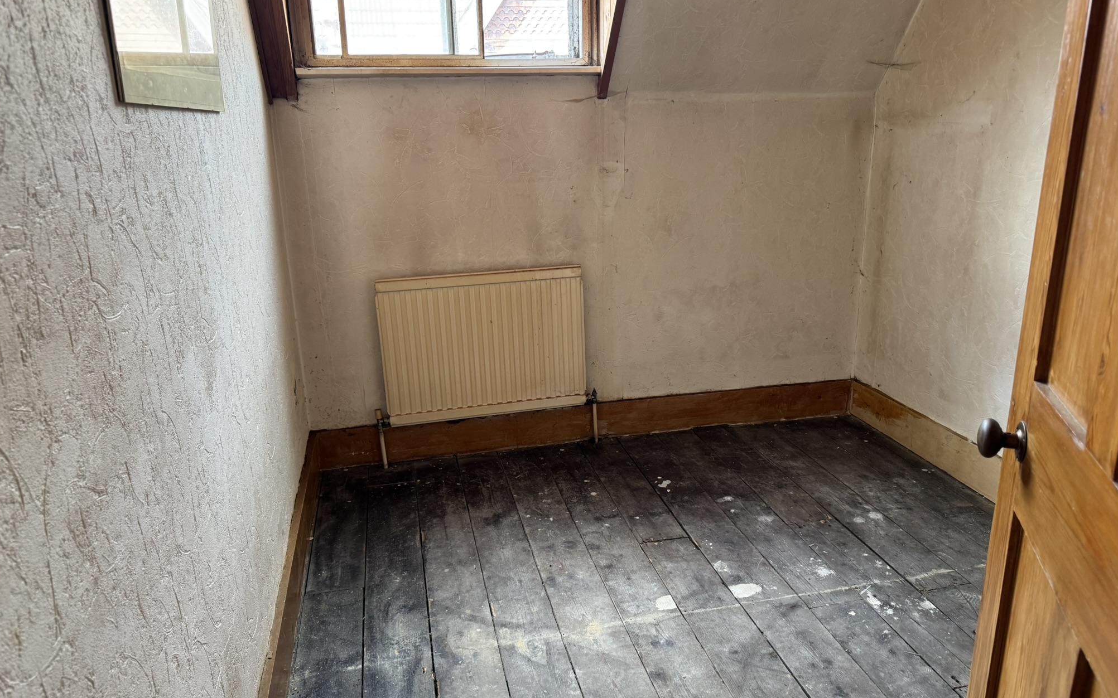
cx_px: 563
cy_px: 351
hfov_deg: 70.4
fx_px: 792
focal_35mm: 26
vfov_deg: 47.6
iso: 200
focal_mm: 6.76
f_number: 1.78
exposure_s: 1/84
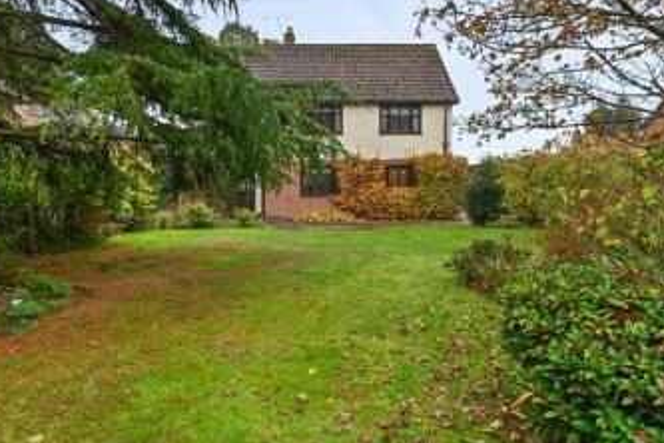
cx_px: 321
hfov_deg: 84.0
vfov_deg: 61.2
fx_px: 369
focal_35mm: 20
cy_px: 171
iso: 500
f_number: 8
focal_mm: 14
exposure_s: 1/60
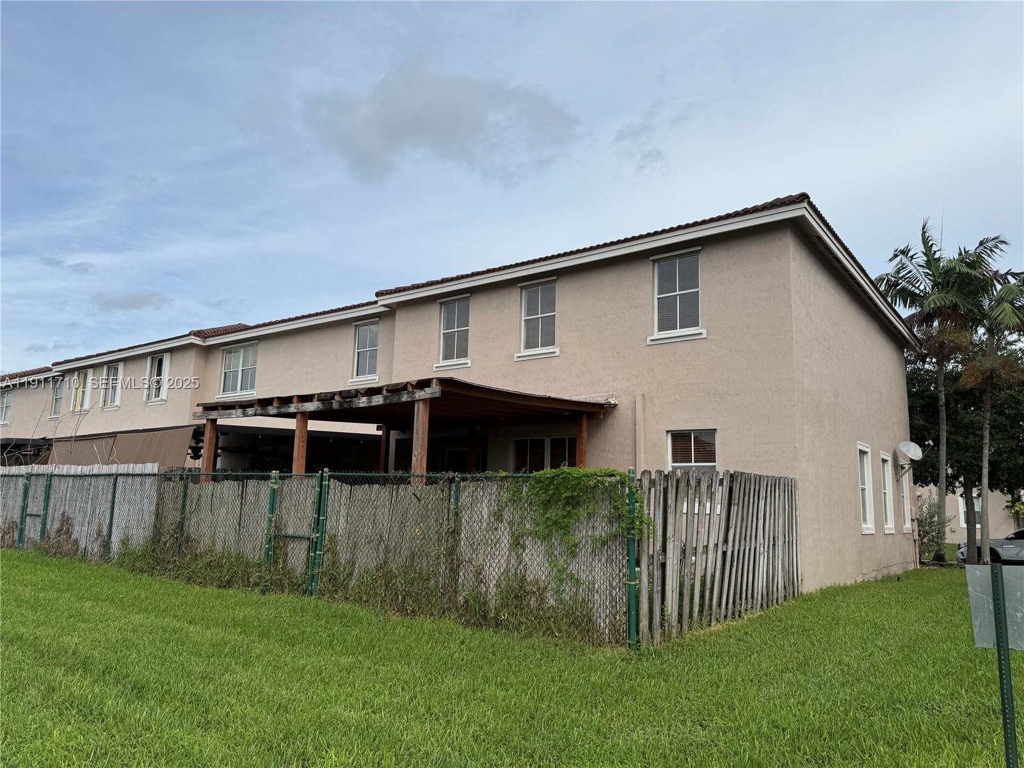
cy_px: 384
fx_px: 710
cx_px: 512
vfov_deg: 56.8
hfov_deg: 71.6
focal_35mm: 24
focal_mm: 6.76
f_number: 1.78
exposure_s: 1/5319
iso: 80
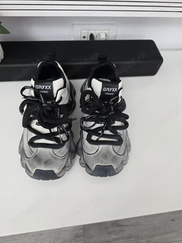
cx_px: 91
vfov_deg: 73.9
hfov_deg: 58.9
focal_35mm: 23
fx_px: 161
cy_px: 122
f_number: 1.7
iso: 250
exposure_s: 1/101
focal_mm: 6.3
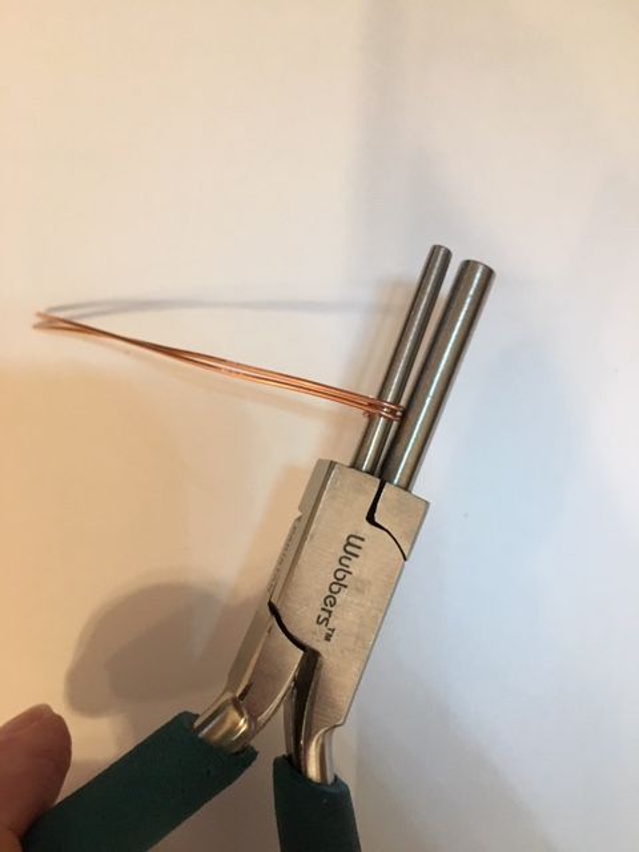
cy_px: 426
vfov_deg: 61.7
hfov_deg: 48.2
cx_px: 320
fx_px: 714
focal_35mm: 29
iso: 200
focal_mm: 4.15
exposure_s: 1/30
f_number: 2.2
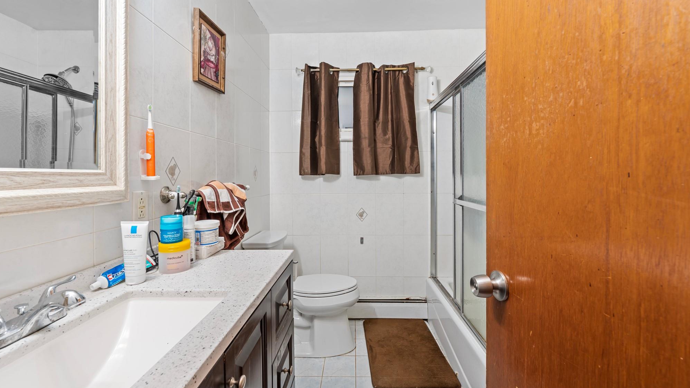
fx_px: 274
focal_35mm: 15
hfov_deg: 103.0
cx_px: 348
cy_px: 175
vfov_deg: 70.4
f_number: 10
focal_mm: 14
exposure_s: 1.3
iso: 320
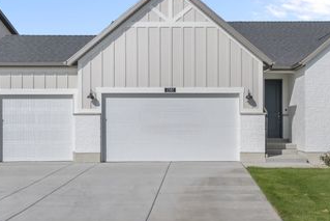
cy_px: 76
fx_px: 431
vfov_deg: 28.5
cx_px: 194
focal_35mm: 47
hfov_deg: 41.7
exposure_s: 1/500
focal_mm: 30
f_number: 8
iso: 320
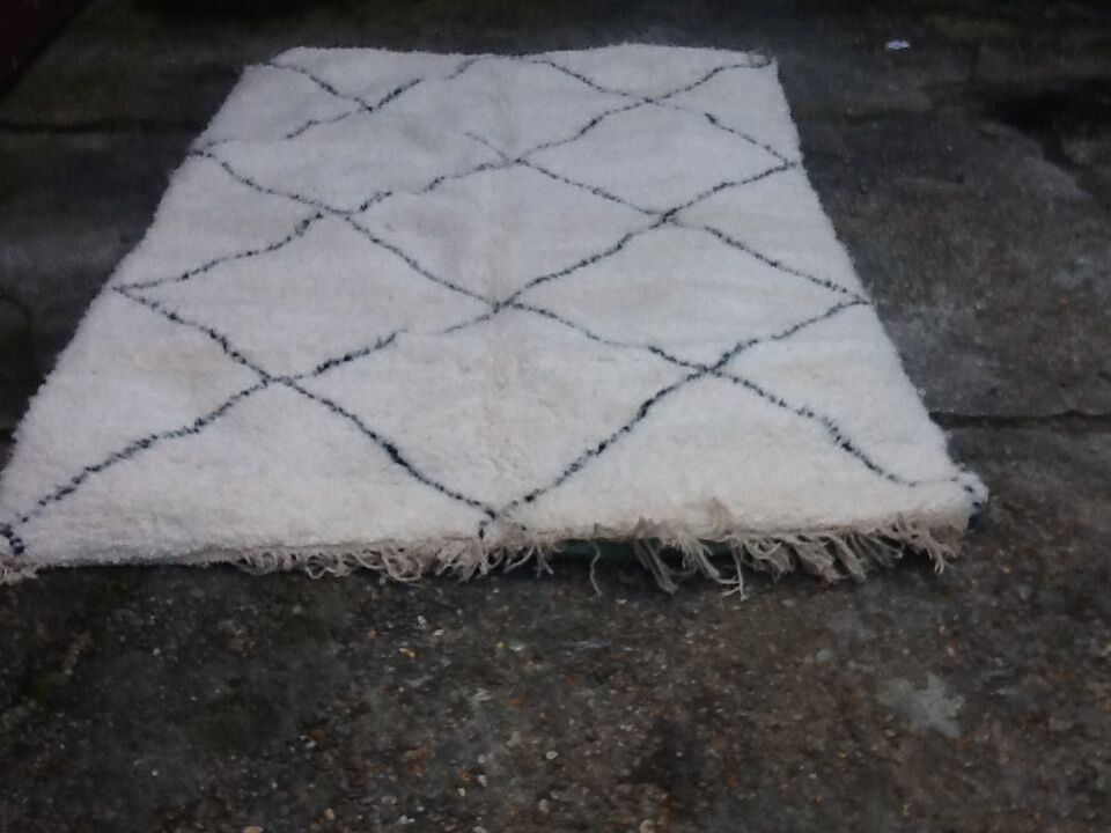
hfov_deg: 42.9
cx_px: 556
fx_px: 1412
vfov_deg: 32.9
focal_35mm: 44
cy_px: 416
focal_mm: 2.03
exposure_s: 1/495
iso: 40
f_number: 2.4
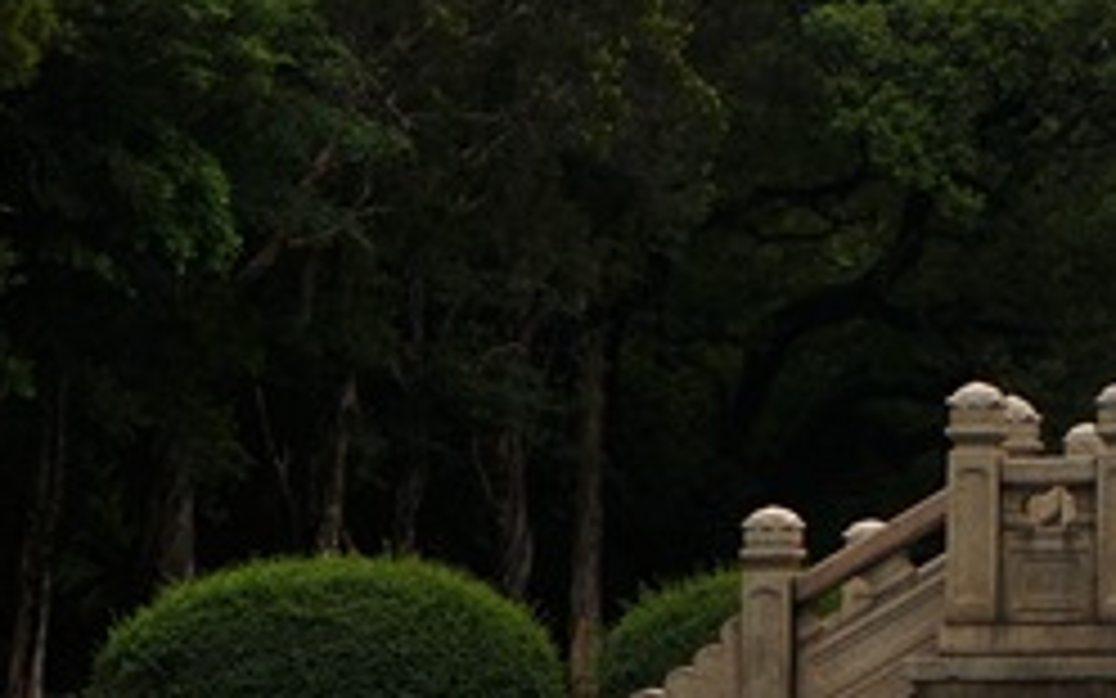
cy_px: 7
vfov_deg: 9.4
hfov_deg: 14.4
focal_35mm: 138
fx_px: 4197
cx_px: 1498
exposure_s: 1/320
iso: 100
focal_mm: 28
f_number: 10
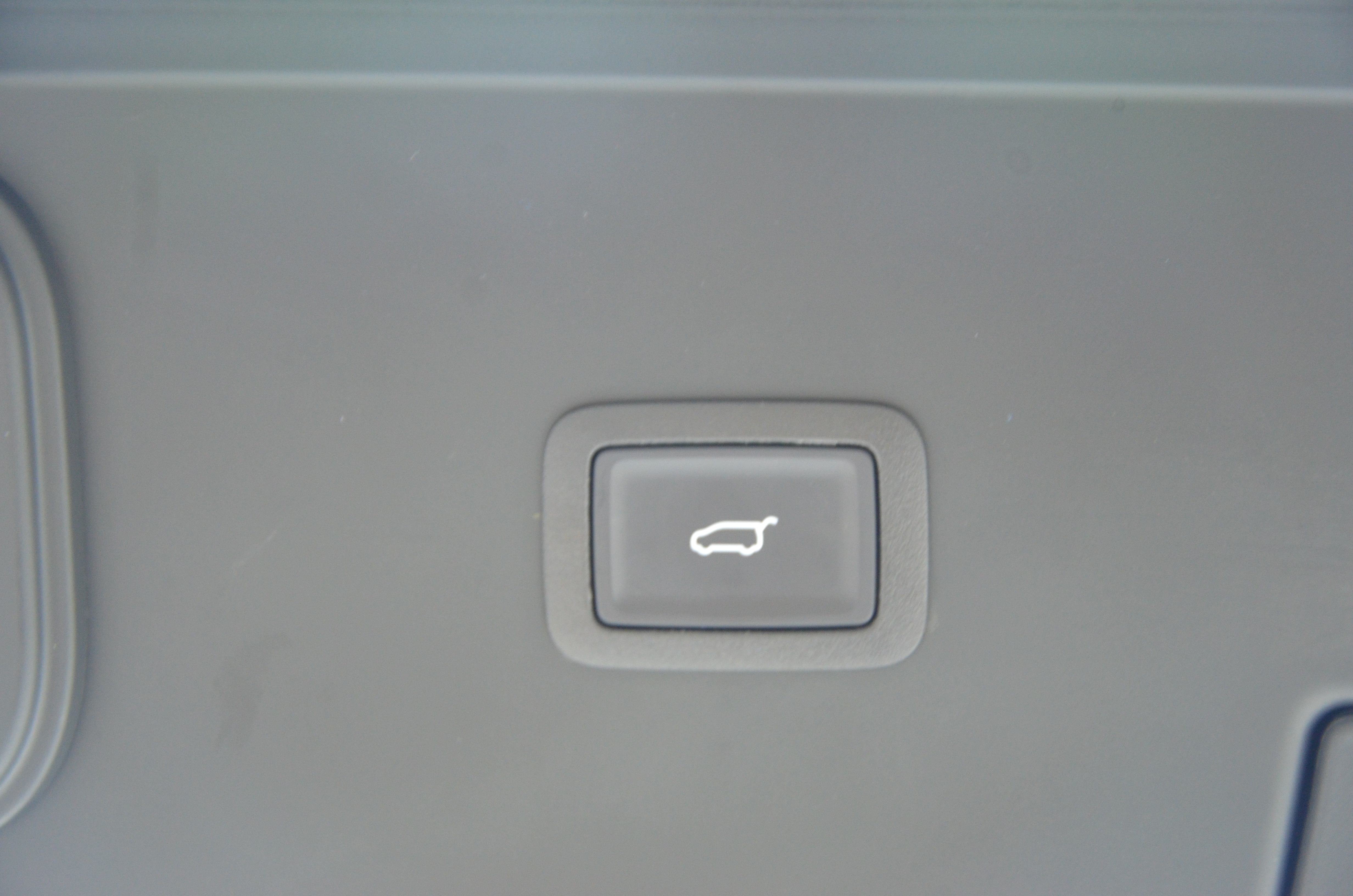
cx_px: 676
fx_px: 3713
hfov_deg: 20.7
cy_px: 448
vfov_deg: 13.8
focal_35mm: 99
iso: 1600
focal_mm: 66
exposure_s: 1/25
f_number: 5.3
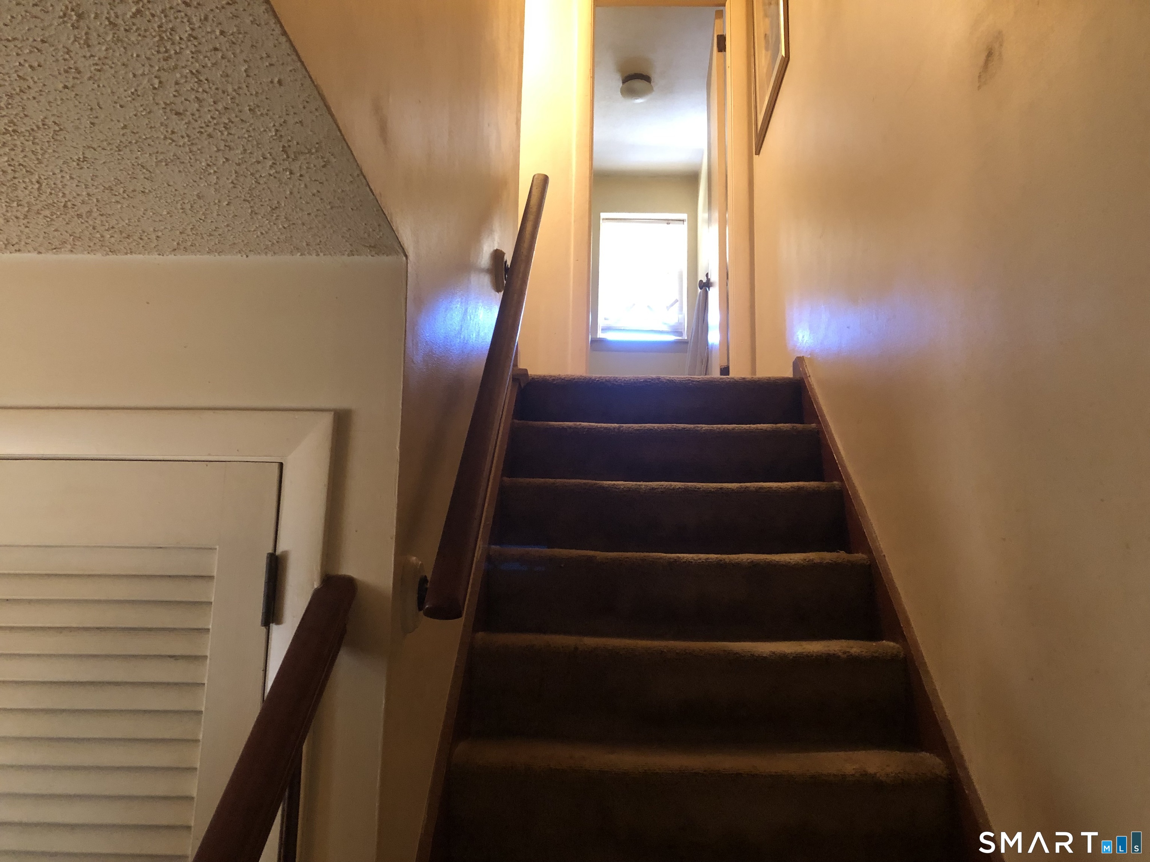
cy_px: 431
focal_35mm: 28
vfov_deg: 49.7
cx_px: 575
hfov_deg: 63.4
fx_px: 930
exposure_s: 1/12
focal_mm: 4
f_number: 1.8
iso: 100
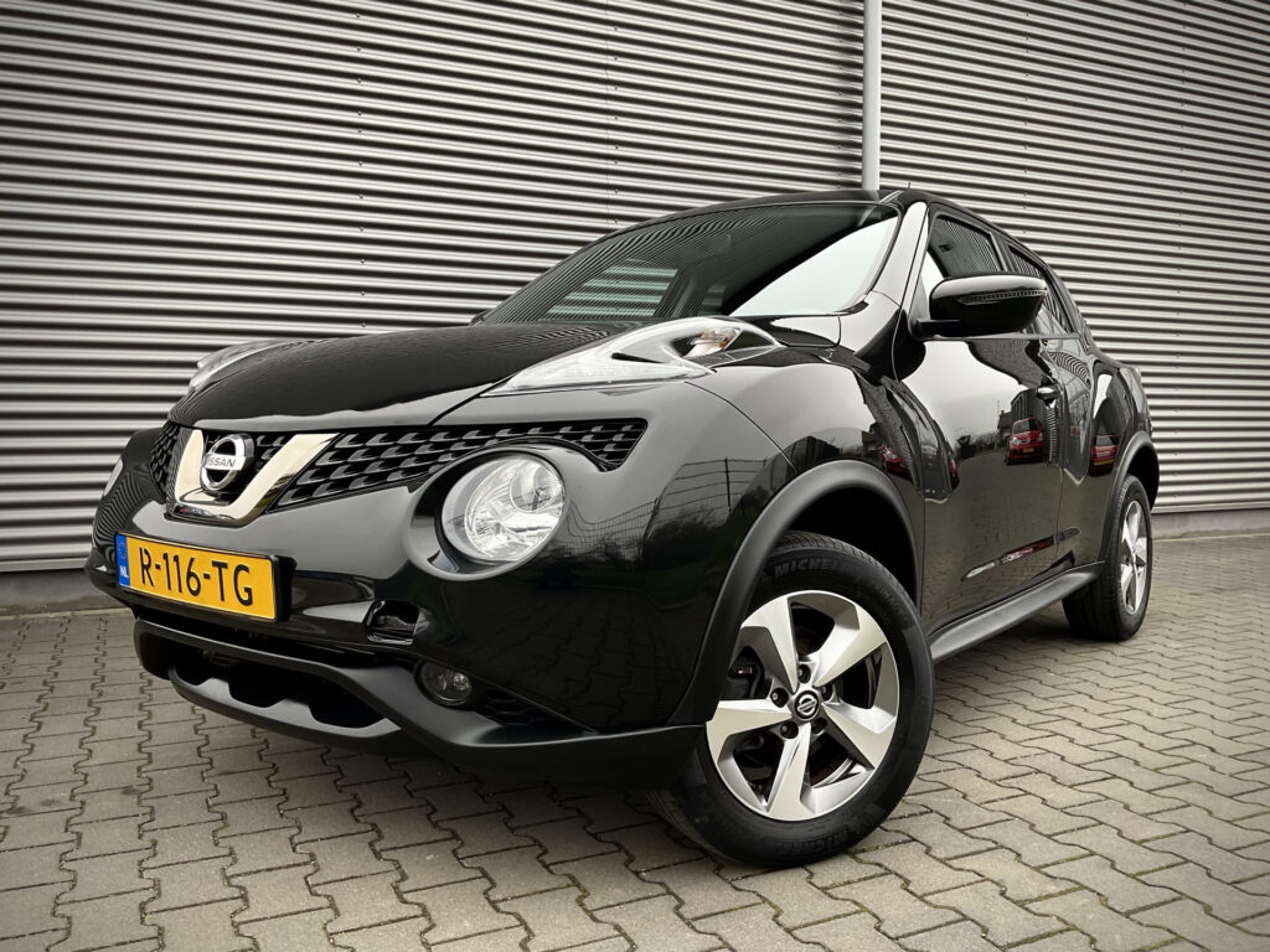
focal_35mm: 29
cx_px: 635
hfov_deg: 61.7
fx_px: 1064
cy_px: 476
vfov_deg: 48.2
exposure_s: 1/60
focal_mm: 3
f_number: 1.8
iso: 32
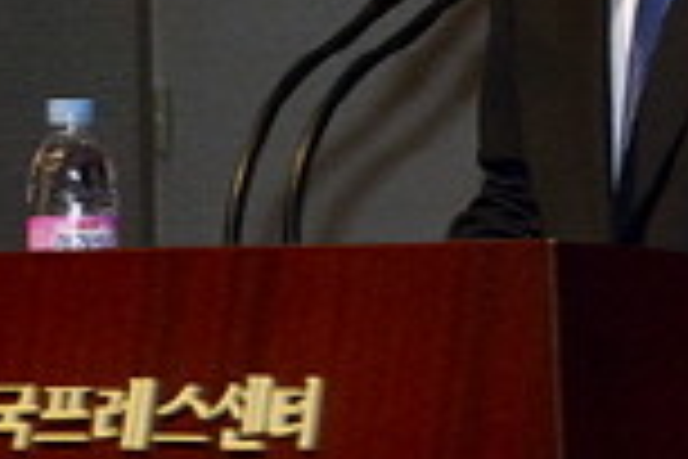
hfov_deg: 8.1
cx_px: 823
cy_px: 101
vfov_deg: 5.5
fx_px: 4797
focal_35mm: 251
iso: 3200
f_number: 6.3
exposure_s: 1/60
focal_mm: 70
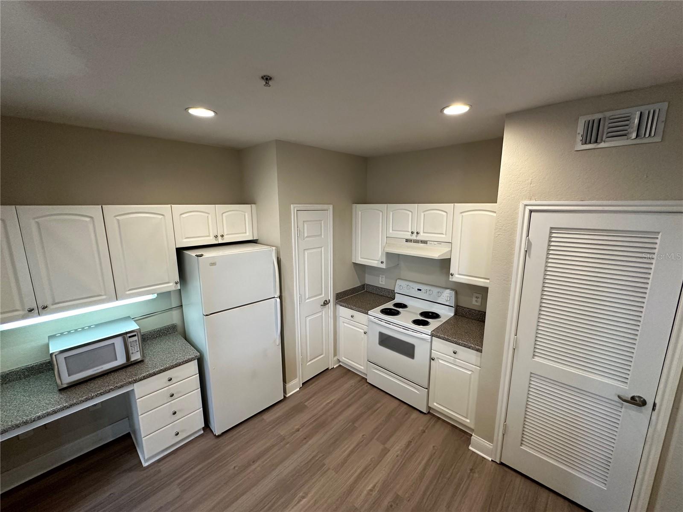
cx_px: 342
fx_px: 276
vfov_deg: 85.7
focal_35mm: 14
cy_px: 256
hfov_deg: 102.1
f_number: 2.2
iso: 250
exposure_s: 1/120
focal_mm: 2.22
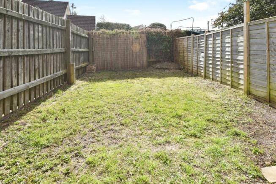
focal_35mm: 18
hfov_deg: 89.9
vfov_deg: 67.5
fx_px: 138
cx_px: 138
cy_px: 92
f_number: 9
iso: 100
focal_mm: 12
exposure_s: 1/200
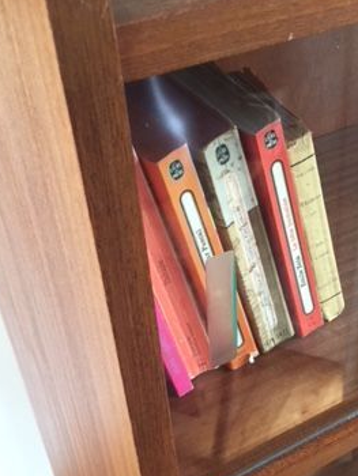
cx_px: 295
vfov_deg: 36.0
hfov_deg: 26.9
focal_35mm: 53
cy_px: 292
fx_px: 730
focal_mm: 4.15
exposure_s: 1/33
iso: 160
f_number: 2.2
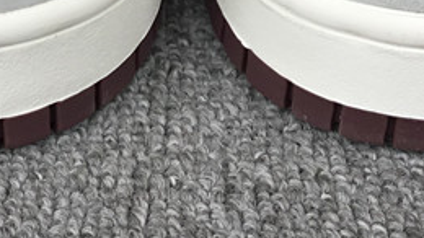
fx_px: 1315
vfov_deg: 9.5
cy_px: -267
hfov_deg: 18.3
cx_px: 204
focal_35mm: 117
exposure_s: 1/104
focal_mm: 3.3
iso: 25
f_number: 2.4
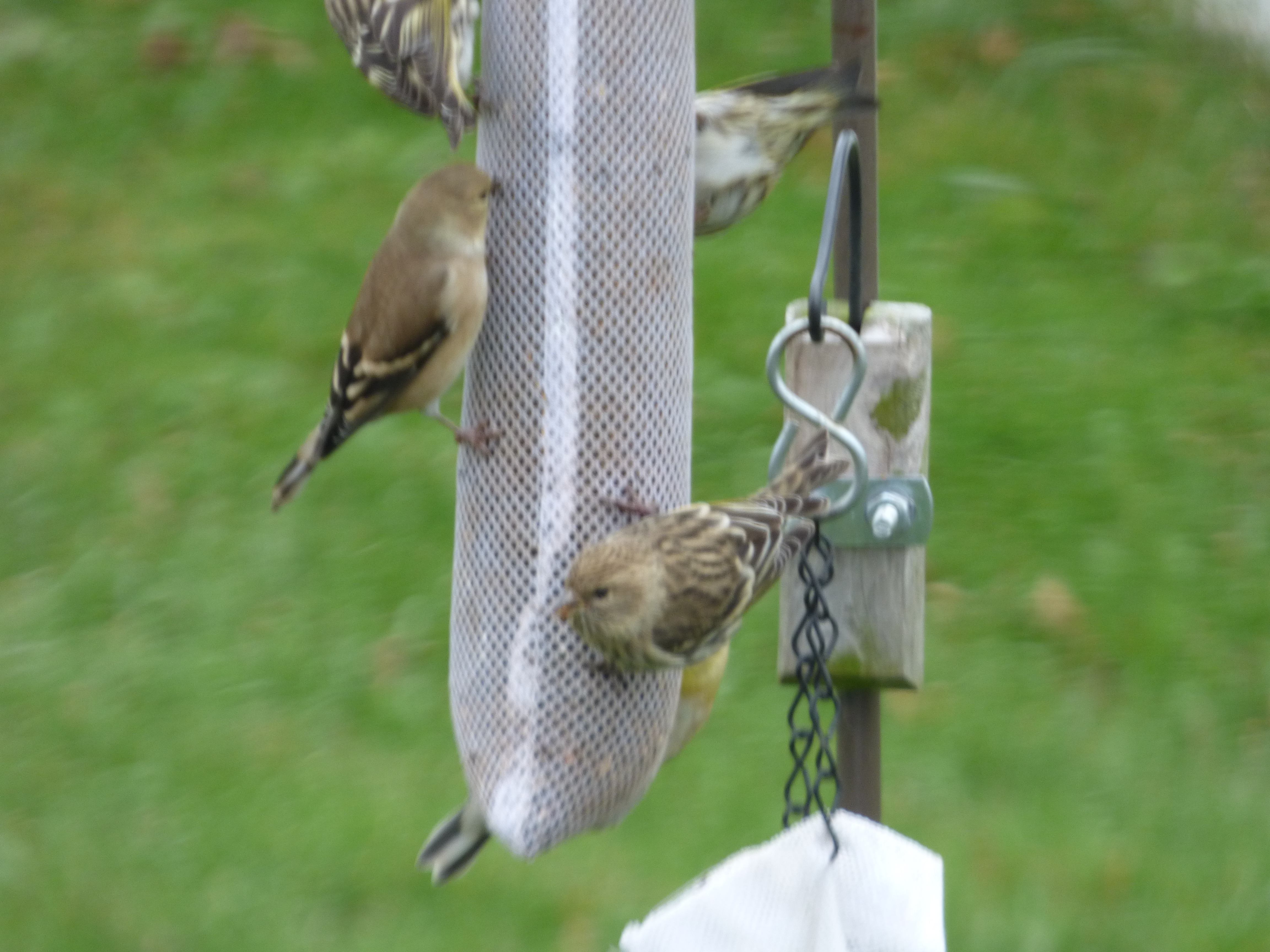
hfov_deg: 2.4
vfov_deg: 1.8
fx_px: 30781
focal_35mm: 839
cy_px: 476
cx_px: 635
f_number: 5.6
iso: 160
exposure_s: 1/100
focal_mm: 136.6
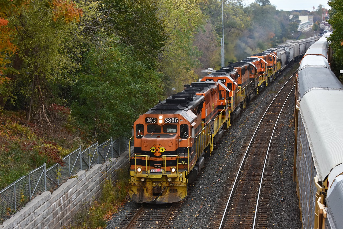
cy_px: 114
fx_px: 1000
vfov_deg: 13.0
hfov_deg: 19.5
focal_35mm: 105
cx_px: 172
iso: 320
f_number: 5.6
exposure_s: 1/320
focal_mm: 70
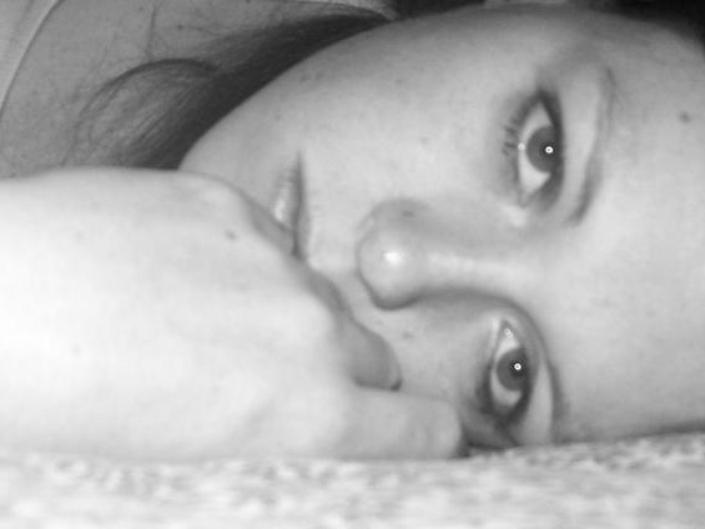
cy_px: 334
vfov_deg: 28.5
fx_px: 1039
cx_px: 317
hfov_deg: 37.4
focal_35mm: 51
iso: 200
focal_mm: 6
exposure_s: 1/64
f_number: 2.7
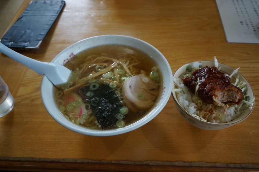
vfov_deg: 43.6
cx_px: 130
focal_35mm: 30
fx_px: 216
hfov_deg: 61.9
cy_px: 86
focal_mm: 20
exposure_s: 1/100
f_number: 4
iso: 800
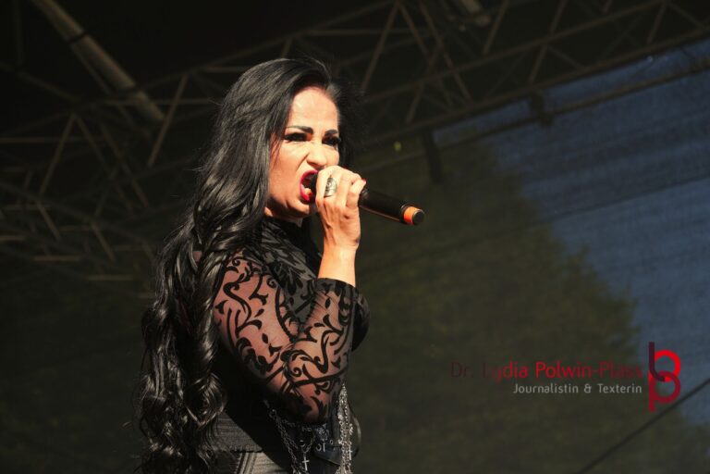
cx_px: 355
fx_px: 2662
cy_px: 237
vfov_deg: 10.2
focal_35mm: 135
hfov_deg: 15.2
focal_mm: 90
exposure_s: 1/200
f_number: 6.3
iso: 100
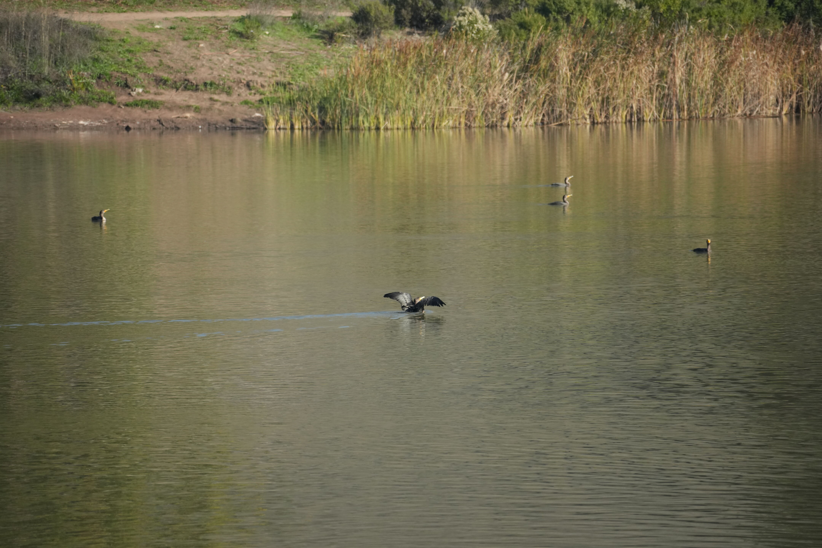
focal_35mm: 300
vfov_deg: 4.6
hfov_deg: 6.9
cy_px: 274
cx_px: 411
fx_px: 6849
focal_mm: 300
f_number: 7.1
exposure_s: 1/1250
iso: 800
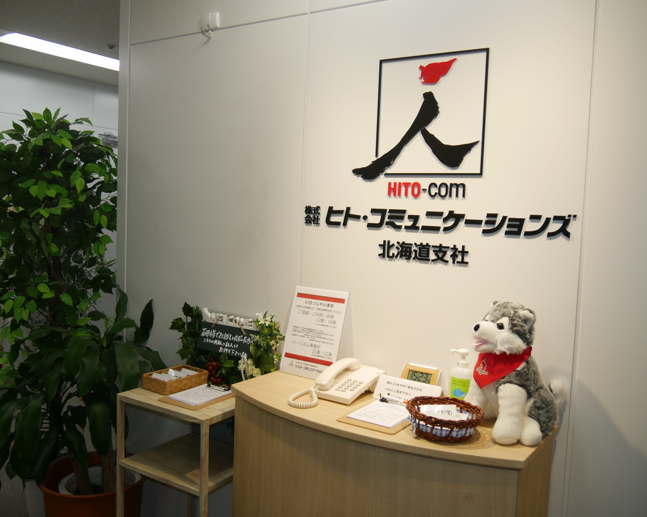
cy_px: 257
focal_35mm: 32
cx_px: 307
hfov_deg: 55.6
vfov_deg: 45.8
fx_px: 613
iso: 200
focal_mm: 15
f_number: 3.6
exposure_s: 1/100
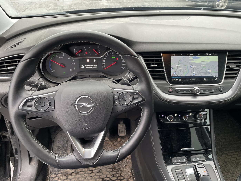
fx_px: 188
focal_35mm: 27
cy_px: 93
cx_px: 121
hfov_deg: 65.3
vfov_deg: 51.3
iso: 100
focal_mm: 4.2
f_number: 1.6
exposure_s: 1/121
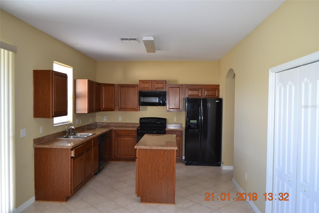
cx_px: 160
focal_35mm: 27
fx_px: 239
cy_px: 106
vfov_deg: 47.9
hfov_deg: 67.4
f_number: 3.5
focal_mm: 18
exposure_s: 1/60
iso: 450
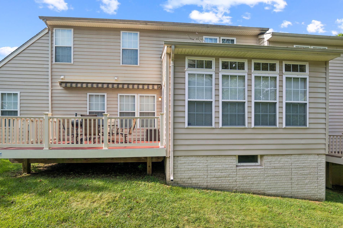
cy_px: 119
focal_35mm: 15
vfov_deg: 77.3
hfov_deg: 100.4
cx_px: 167
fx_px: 143
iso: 250
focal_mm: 14
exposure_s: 1/320
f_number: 6.3
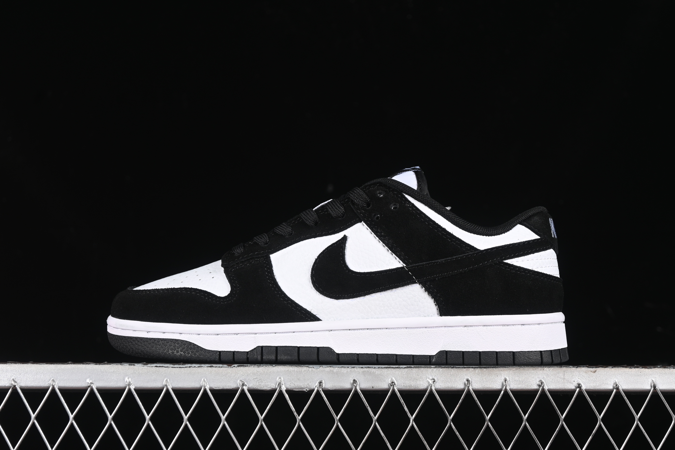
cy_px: 225
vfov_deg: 18.2
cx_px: 338
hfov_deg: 27.0
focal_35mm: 75
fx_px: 1406
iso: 160
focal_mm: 50
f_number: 6.3
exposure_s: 1/60
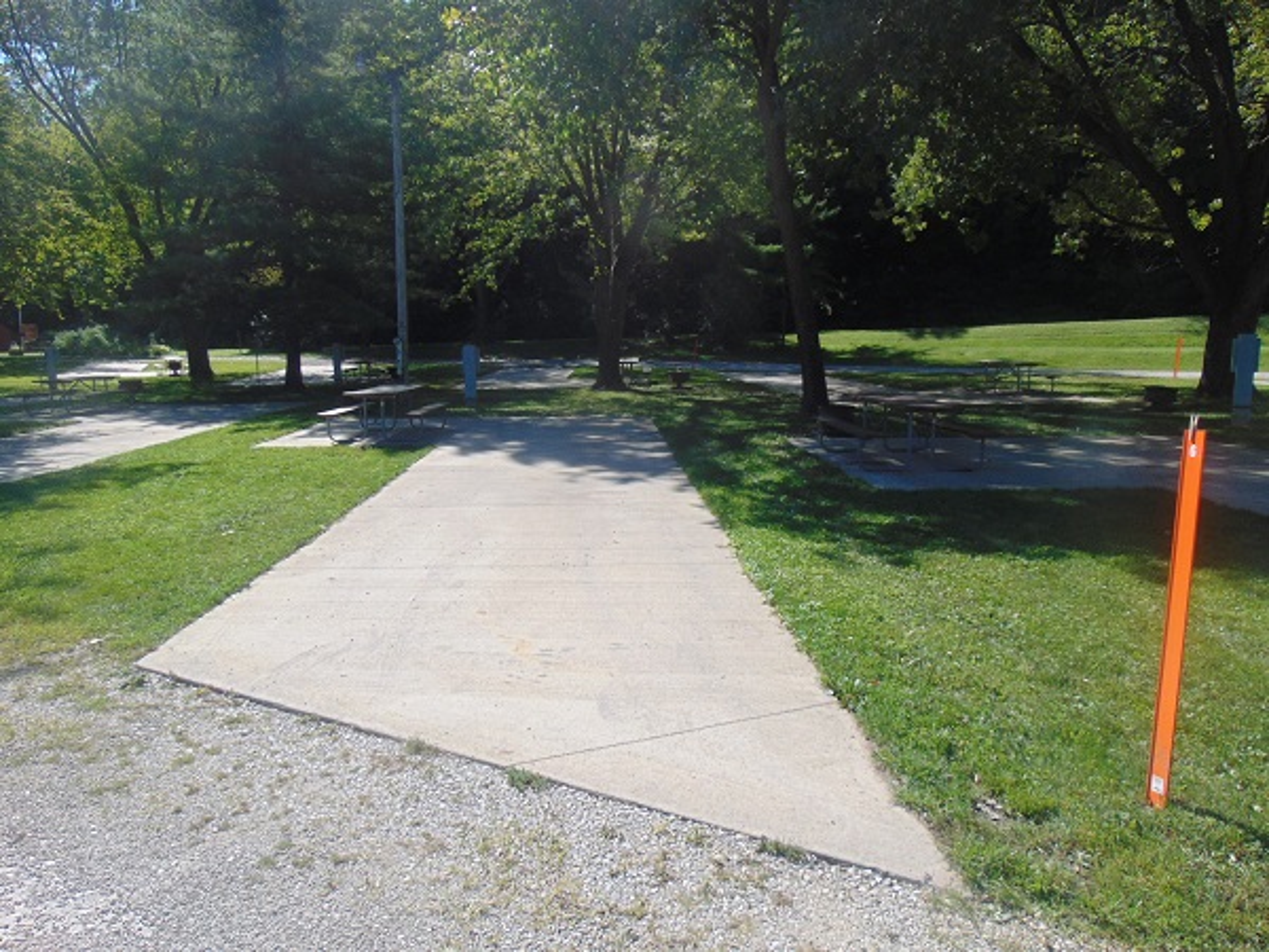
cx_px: 634
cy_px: 476
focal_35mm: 25
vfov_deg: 54.9
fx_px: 916
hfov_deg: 69.4
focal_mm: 4.5
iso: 80
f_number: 3
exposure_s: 1/1000
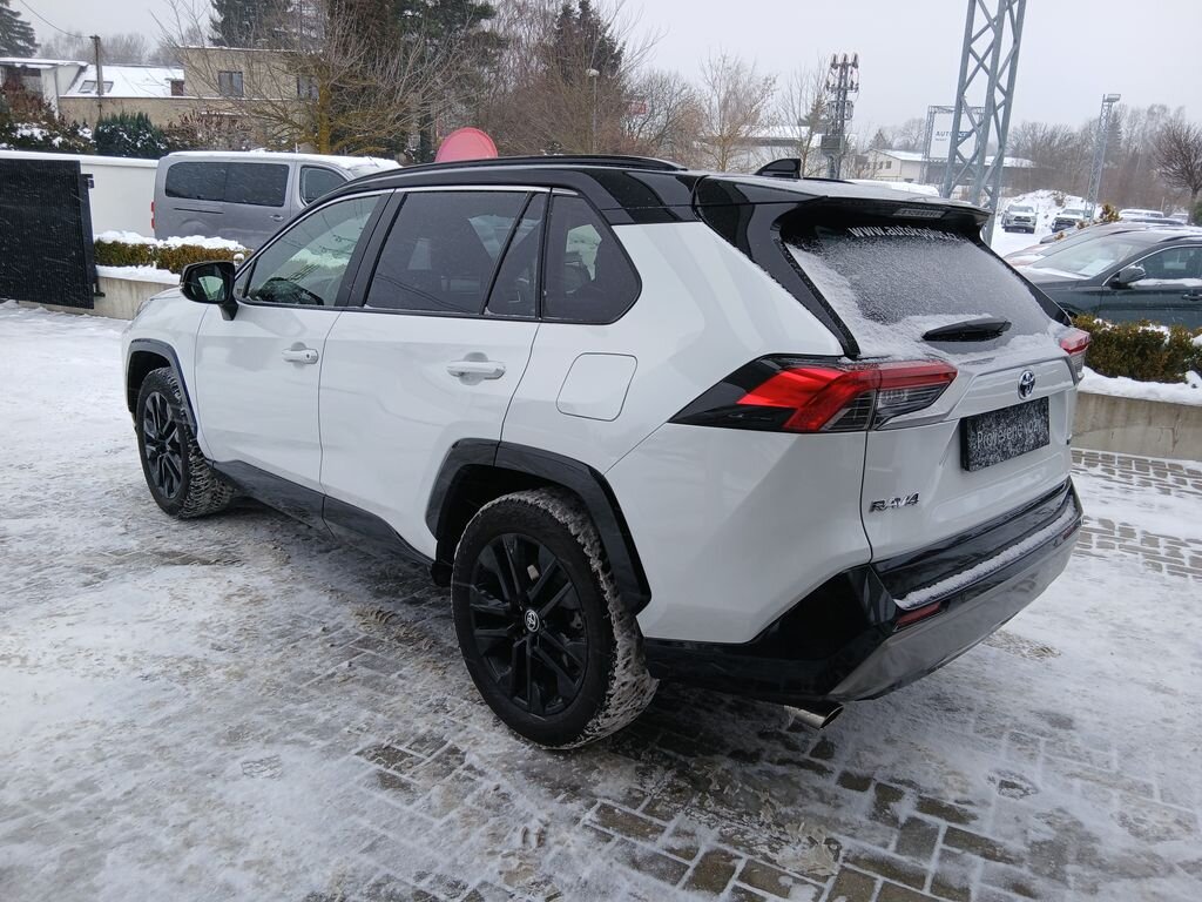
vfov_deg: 53.1
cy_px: 451
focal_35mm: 26
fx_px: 903
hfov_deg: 67.3
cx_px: 601
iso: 20
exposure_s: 1/109
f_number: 1.8
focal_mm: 3.98
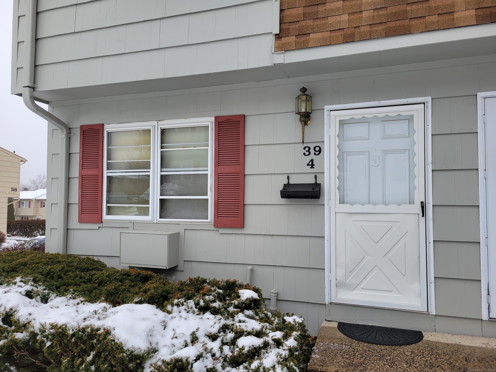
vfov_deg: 53.1
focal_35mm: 26
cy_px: 186
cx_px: 248
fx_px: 373
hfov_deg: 67.3
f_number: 1.8
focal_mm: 5.4
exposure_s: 1/539
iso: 40
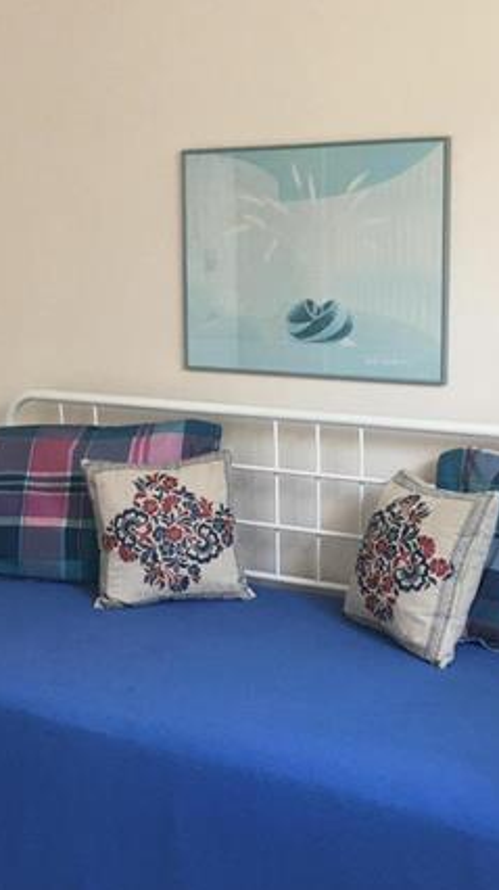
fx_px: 1343
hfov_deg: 20.9
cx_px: 123
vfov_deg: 36.6
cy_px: 416
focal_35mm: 57
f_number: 2.2
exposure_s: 1/30
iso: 32
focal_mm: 4.15
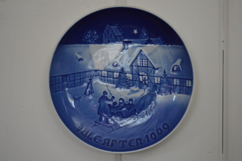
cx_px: 121
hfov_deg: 30.5
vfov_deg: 20.6
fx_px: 443
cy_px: 80
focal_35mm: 66
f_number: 5.3
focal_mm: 44
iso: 3200
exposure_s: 1/40
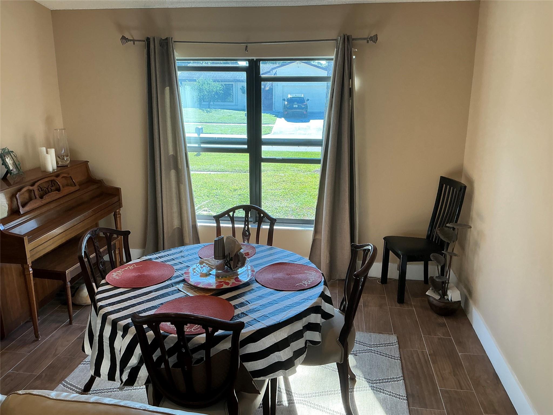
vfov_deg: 49.7
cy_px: 208
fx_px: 447
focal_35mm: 28
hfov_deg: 63.4
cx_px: 276
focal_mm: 3
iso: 32
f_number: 1.8
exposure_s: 1/125
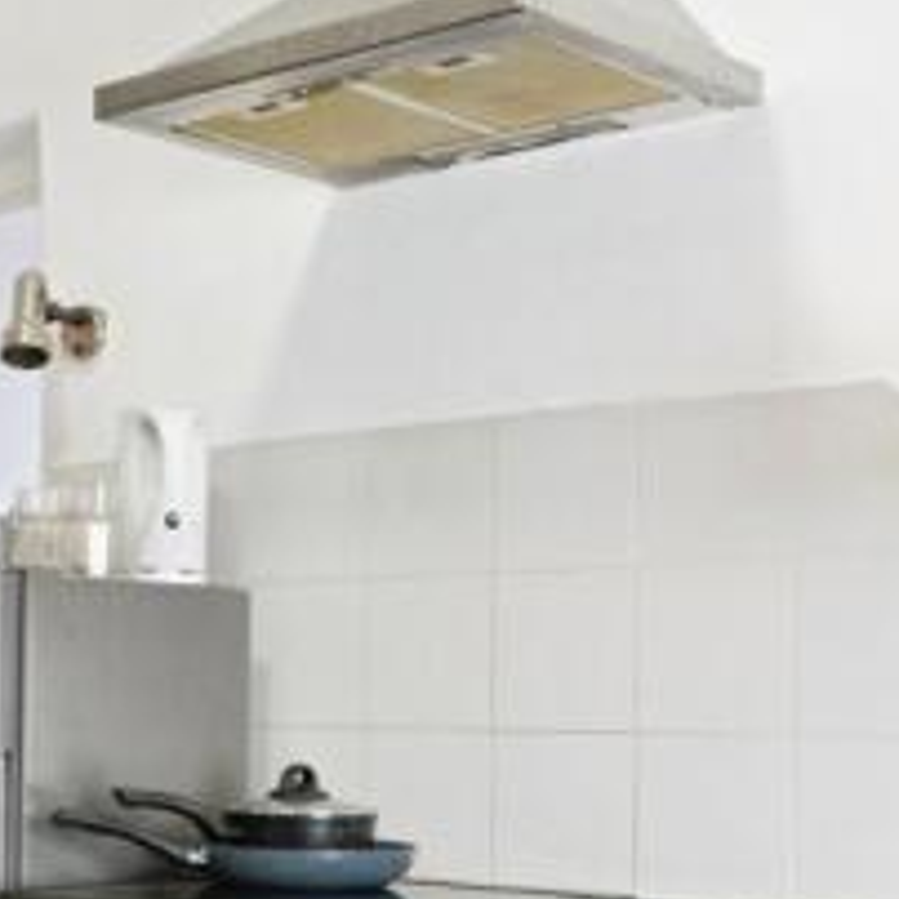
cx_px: -49
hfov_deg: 23.7
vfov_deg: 24.6
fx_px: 2027
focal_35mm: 69
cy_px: 703
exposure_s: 1/40
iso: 2000
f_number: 9
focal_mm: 16
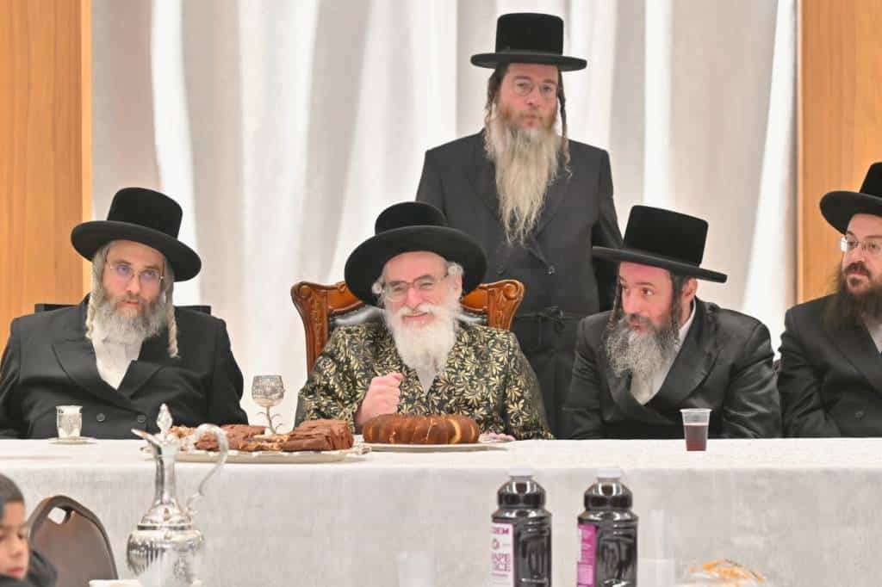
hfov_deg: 11.4
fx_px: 4408
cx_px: 441
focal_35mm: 180
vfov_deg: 7.6
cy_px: 294
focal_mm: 120
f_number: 4
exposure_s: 1/200
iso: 800
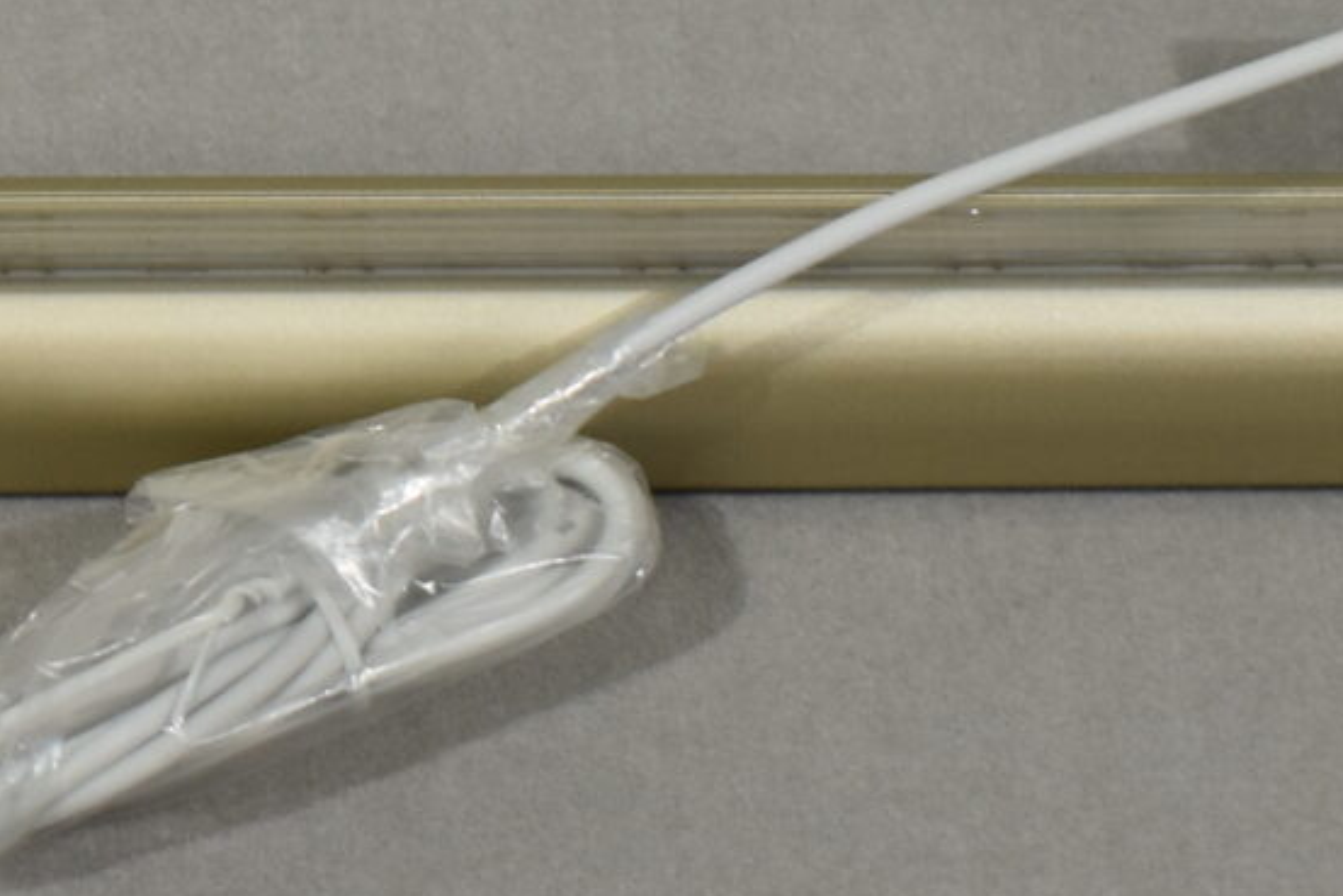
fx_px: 7512
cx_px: -355
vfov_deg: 6.8
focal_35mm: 201
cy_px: 203
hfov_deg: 10.0
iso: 360
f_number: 5.6
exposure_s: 1/125
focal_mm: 29
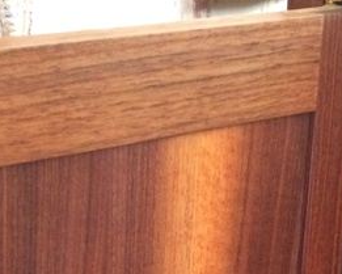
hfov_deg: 19.0
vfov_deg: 14.1
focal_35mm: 101
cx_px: 168
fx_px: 1023
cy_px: 433
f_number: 2.2
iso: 320
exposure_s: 1/17
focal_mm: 4.12
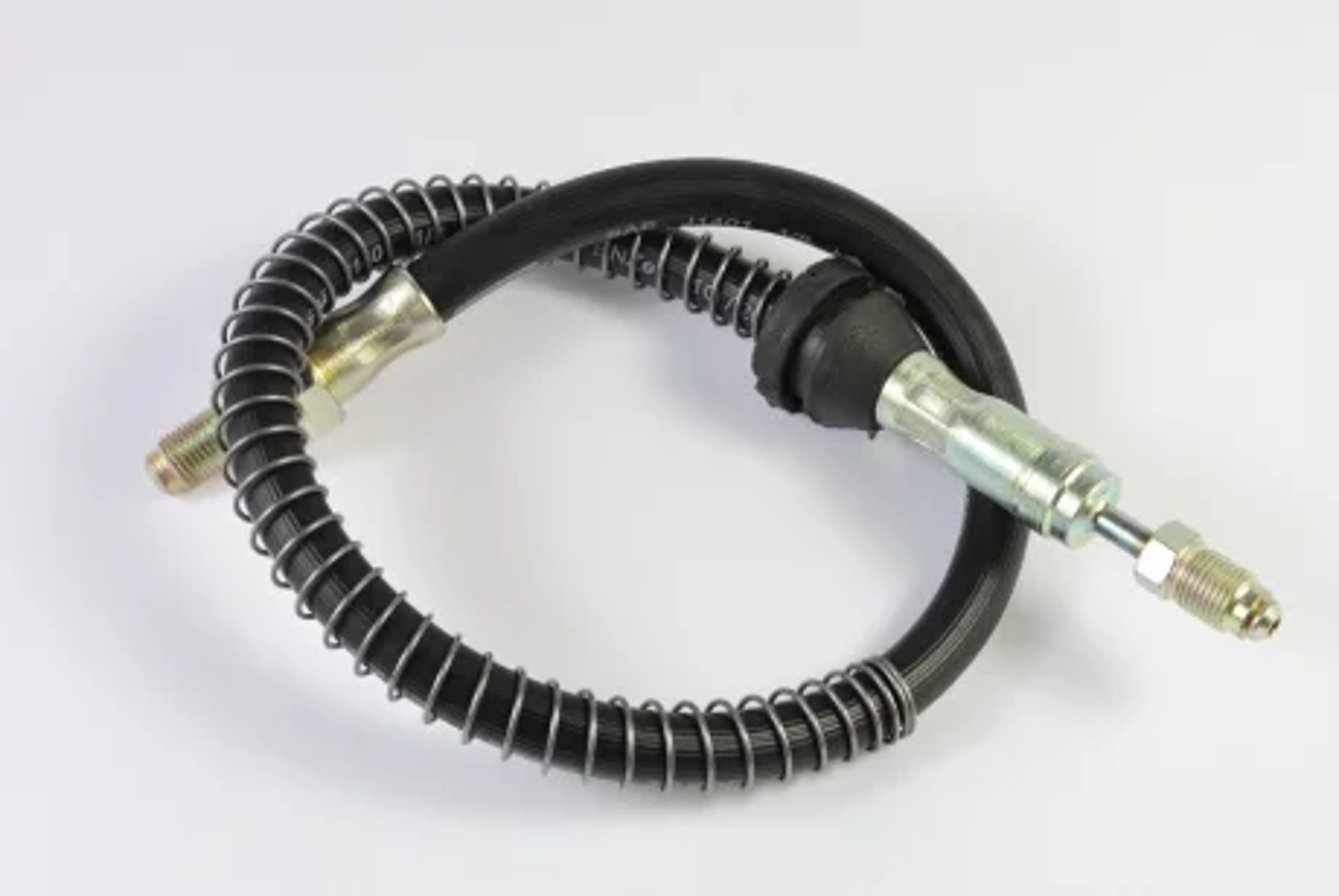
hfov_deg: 30.5
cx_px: 670
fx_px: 2458
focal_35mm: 66
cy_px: 448
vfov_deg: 20.7
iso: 450
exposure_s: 1/30
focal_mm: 44
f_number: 13
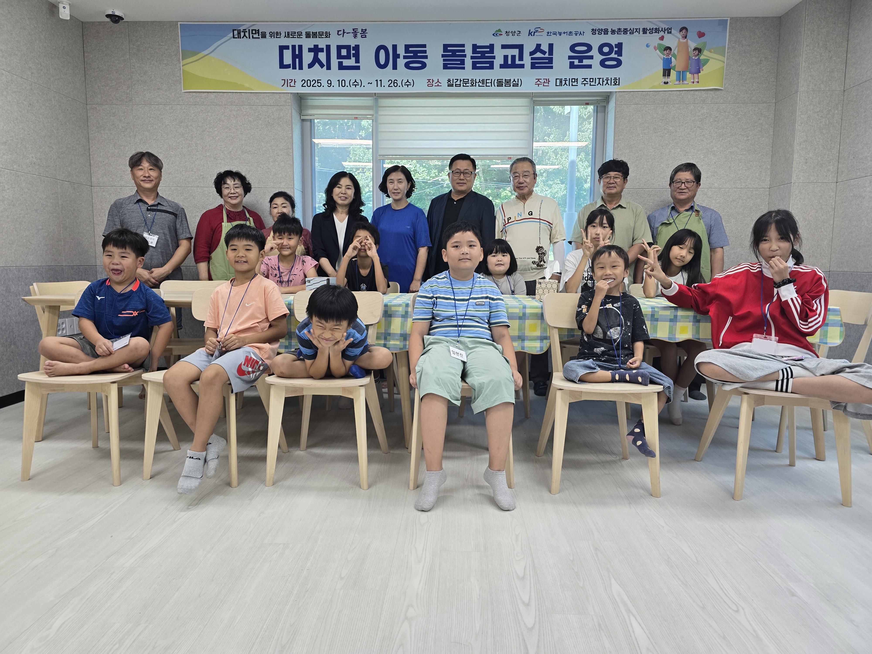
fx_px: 579
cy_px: 327
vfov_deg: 58.9
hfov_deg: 73.9
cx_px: 436
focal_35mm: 23
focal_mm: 6.3
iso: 125
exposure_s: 1/120
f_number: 1.7
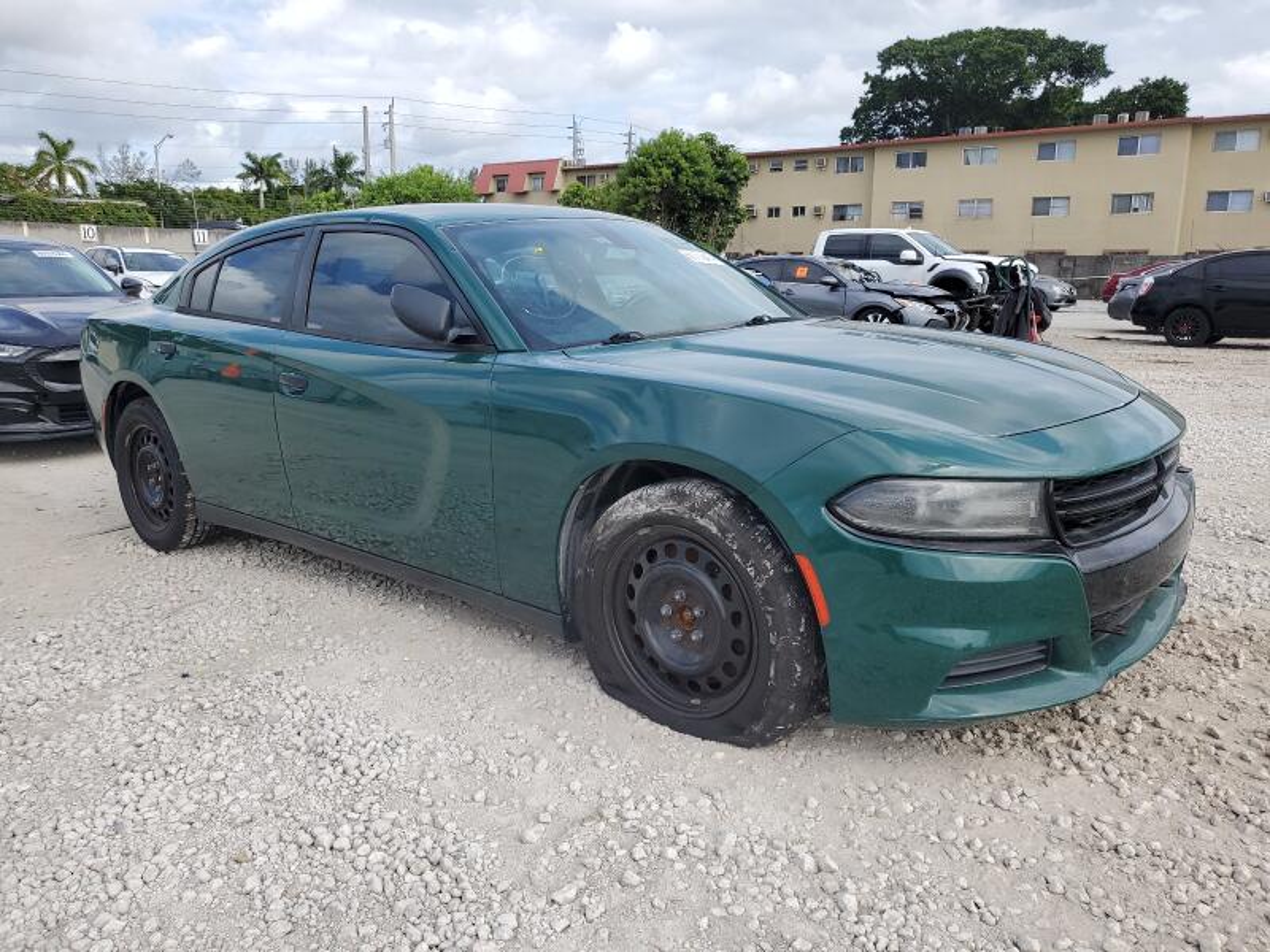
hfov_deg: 67.3
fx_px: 954
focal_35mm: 26
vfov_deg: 53.1
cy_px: 476
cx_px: 635
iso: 50
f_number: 1.5
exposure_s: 1/1667
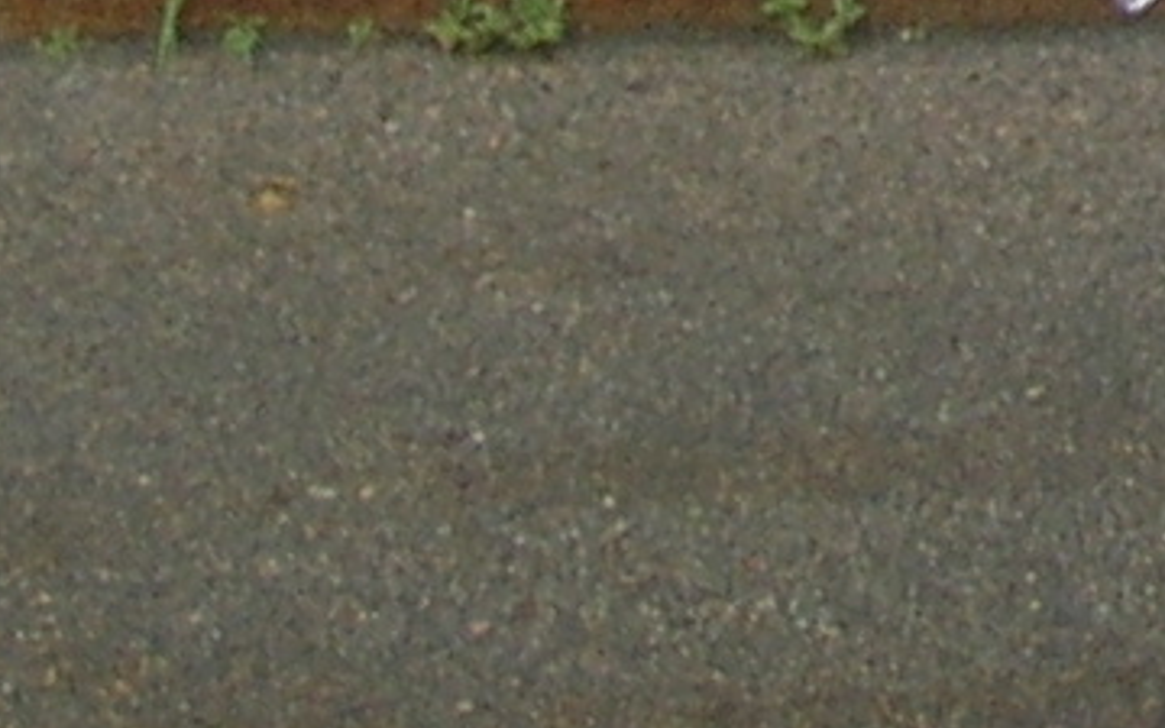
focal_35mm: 242
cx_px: 2984
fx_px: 7684
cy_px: -1750
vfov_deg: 5.0
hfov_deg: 7.9
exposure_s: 1/143
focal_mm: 6
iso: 50
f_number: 2.7
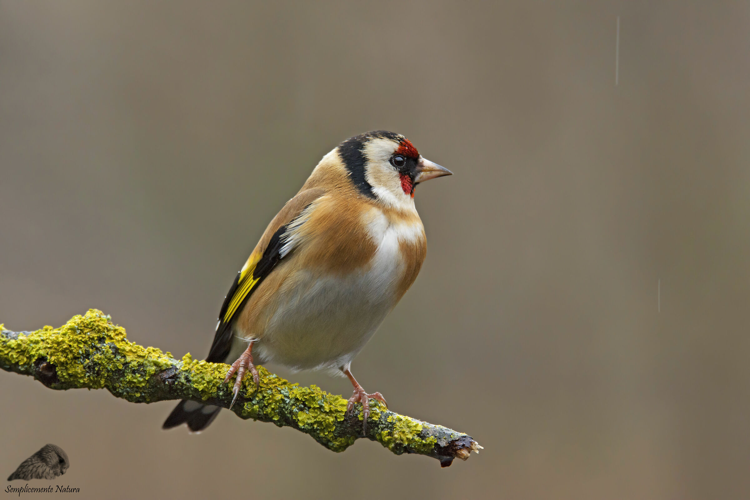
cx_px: 375
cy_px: 250
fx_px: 17186
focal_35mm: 825
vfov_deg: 1.7
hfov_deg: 2.5
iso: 800
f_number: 8
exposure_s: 1/160
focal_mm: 550
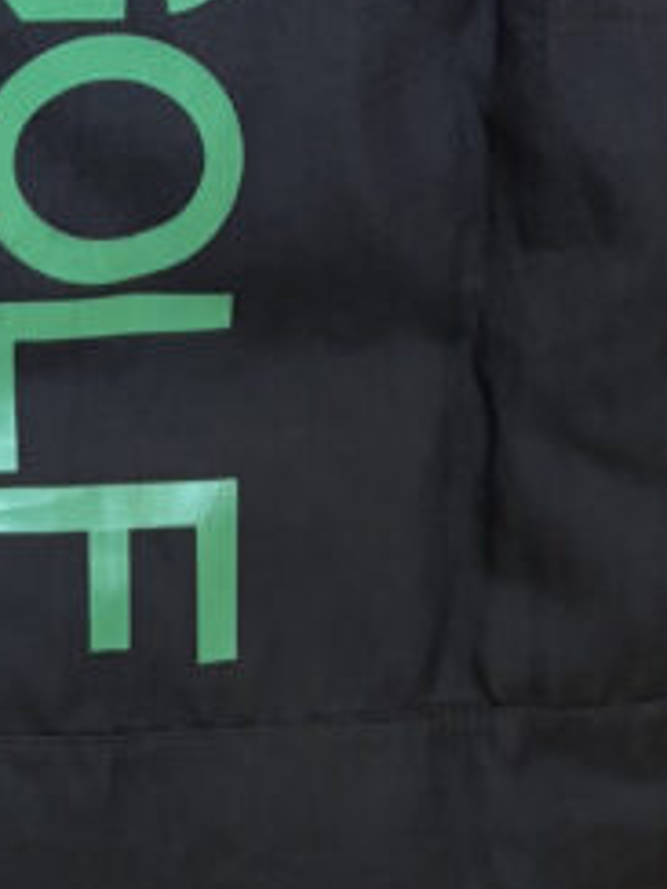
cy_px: -547
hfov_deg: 13.6
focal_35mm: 109
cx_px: 215
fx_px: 2800
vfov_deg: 16.1
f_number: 1.6
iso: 125
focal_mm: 5.96
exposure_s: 1/66
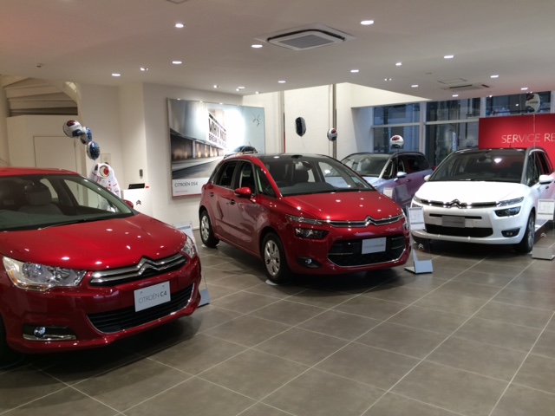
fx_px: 465
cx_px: 278
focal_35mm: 29
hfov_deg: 61.7
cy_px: 208
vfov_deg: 48.2
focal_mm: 4.15
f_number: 2.2
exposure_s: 1/30
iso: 40
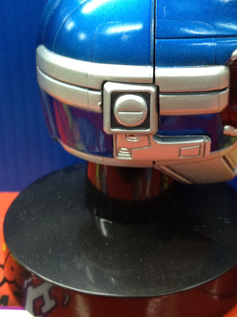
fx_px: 648
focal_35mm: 71
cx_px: 170
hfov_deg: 20.6
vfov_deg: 27.1
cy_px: 83
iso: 160
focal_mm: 4.28
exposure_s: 1/20
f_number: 2.4
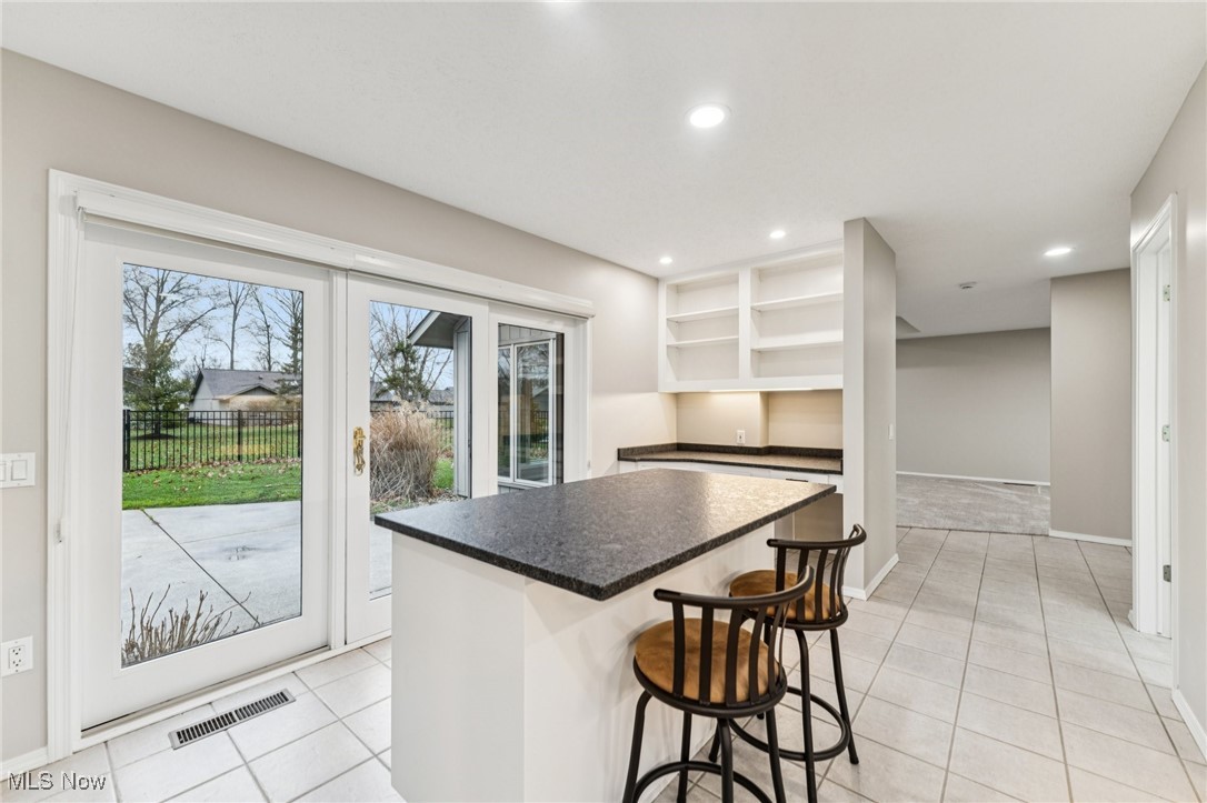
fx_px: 469
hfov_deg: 104.3
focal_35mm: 14
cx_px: 604
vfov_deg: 81.2
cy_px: 402
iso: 200
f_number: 4
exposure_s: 1/50
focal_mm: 14
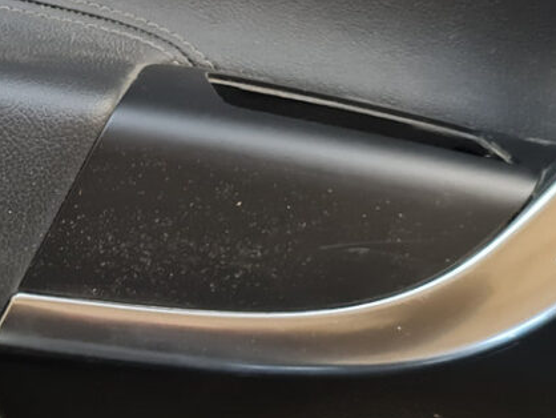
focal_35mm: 87
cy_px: -208
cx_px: -178
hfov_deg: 20.4
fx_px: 1398
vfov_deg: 15.6
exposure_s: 1/50
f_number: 1.8
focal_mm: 5.4
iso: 250
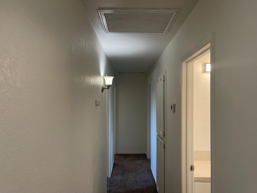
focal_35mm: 25
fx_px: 186
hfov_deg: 69.4
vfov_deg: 54.9
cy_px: 96
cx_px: 128
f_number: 1.6
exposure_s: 1/60
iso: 100
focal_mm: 5.1
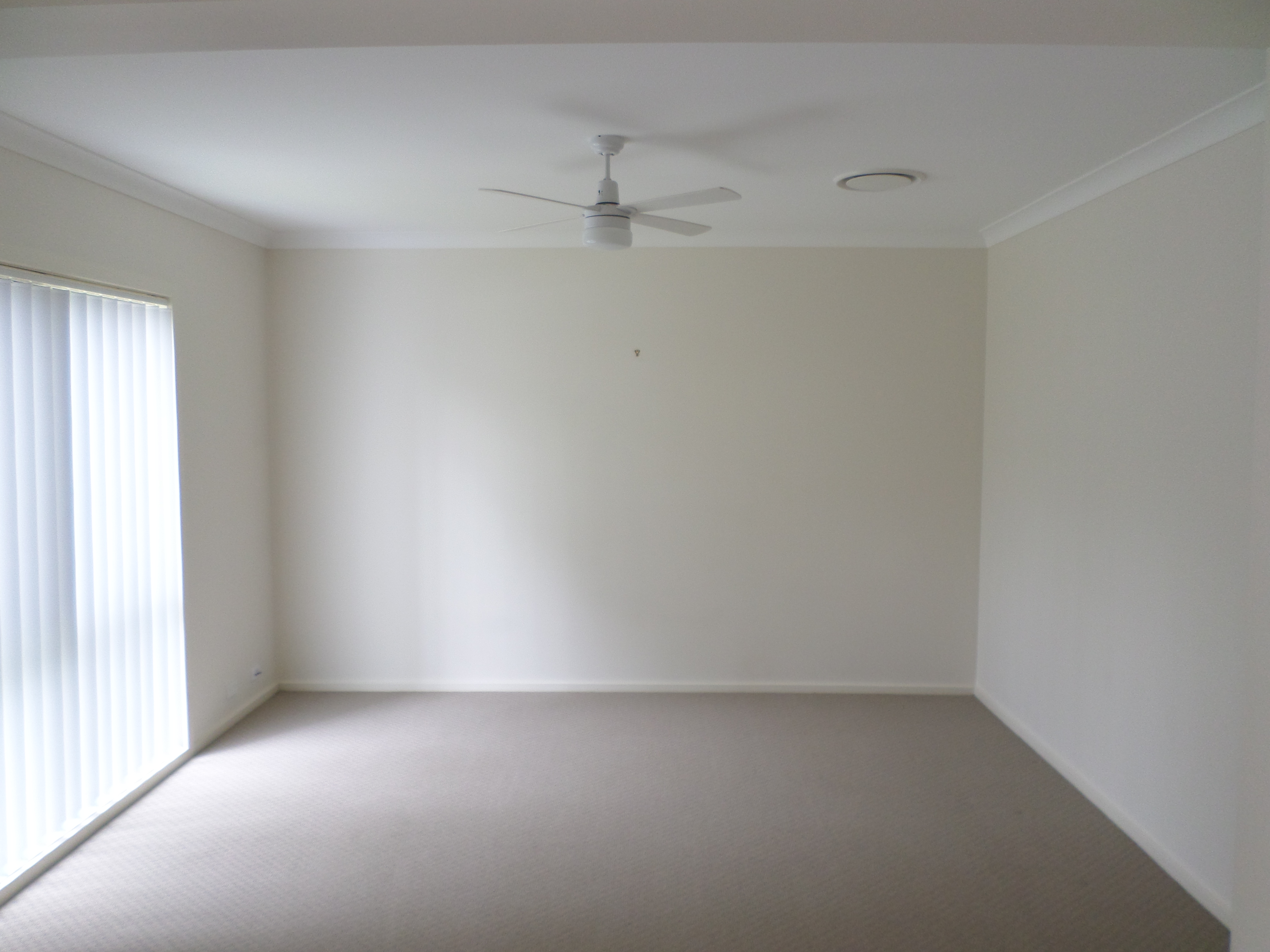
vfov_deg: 54.9
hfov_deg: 69.4
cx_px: 635
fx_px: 917
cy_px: 476
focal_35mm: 25
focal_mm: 4.5
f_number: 2.5
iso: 80
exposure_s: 1/45
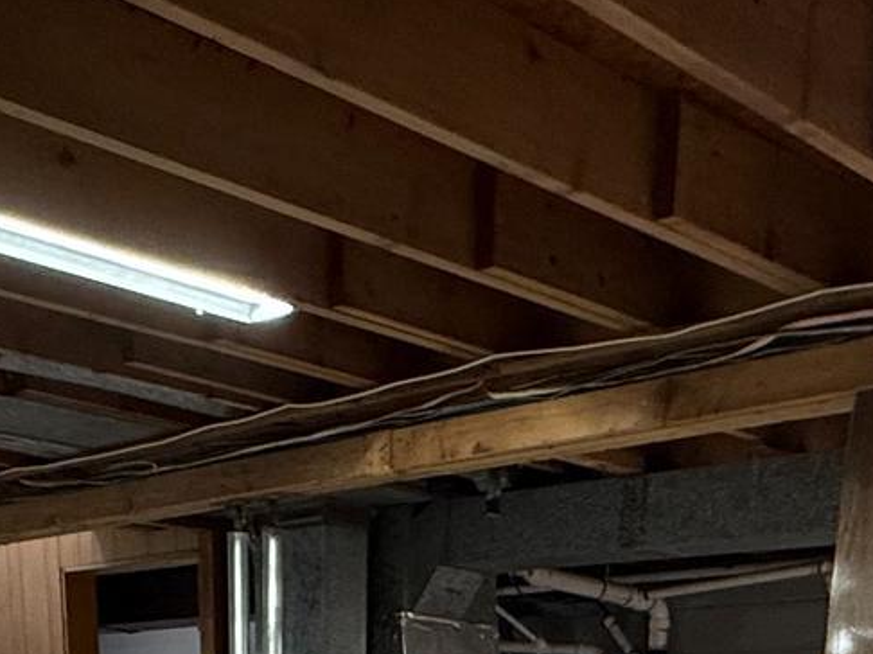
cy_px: 1283
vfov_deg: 17.9
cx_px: 393
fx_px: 1487
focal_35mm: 59
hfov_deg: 32.7
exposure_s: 1/60
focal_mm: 2.22
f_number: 2.2
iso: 200
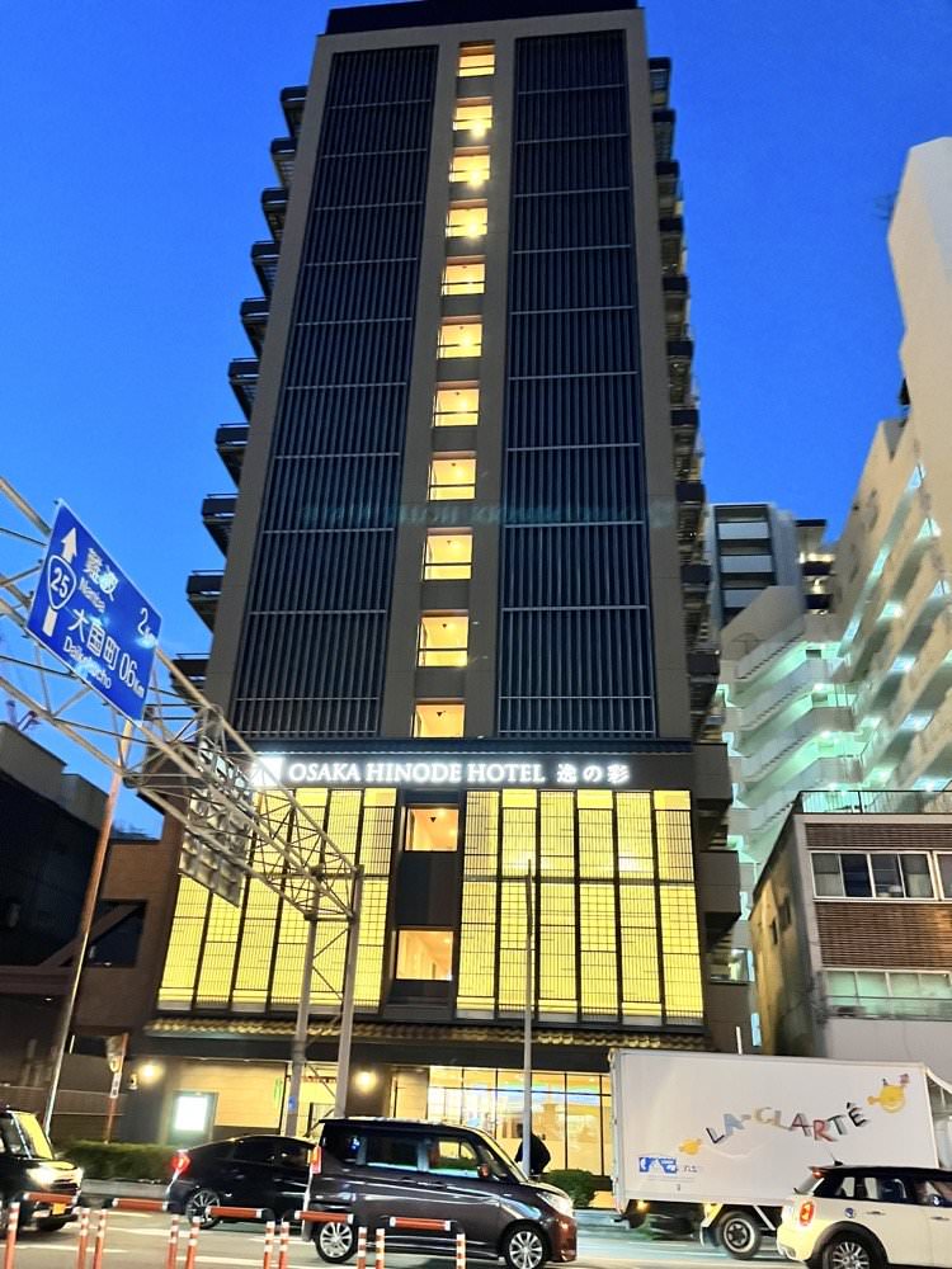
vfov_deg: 67.3
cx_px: 476
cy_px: 634
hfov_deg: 53.1
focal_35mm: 26
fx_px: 953
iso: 500
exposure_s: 1/40
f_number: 1.6
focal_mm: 5.1
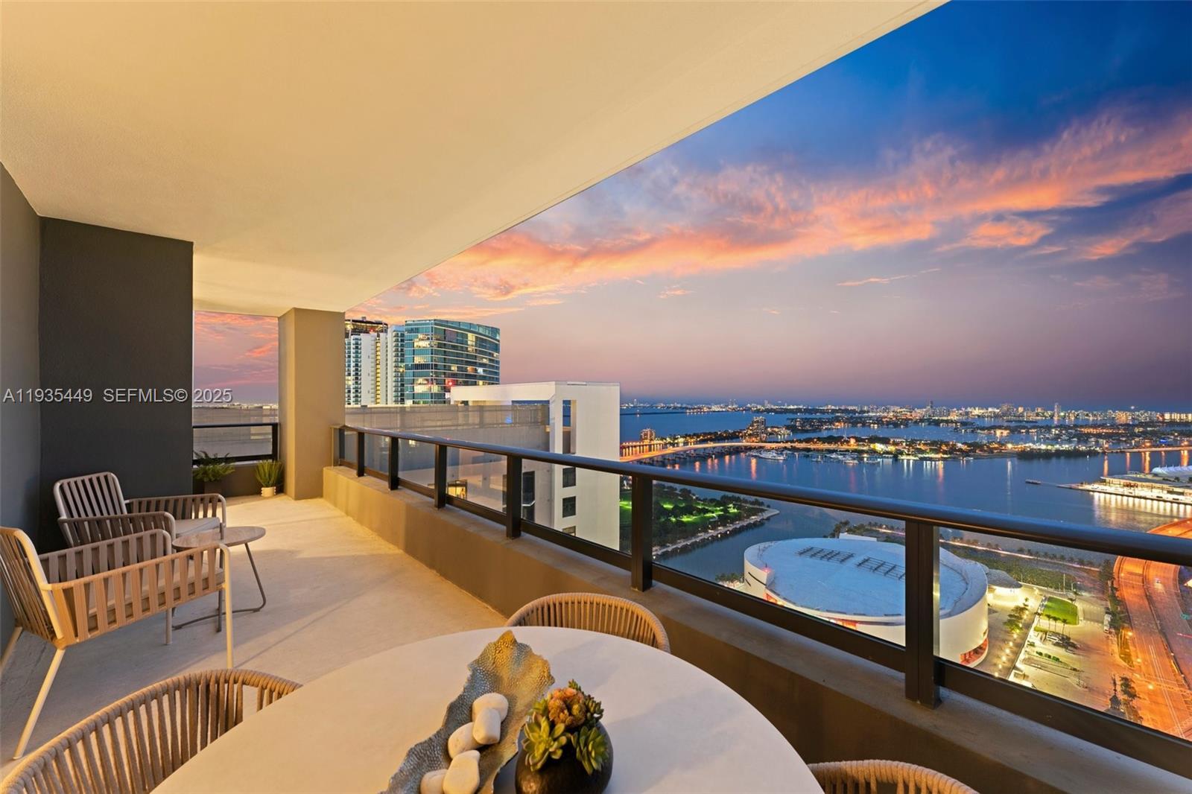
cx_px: 596
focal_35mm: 14
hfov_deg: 104.3
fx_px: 463
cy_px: 397
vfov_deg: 81.2
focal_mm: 14
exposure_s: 30
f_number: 8
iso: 200
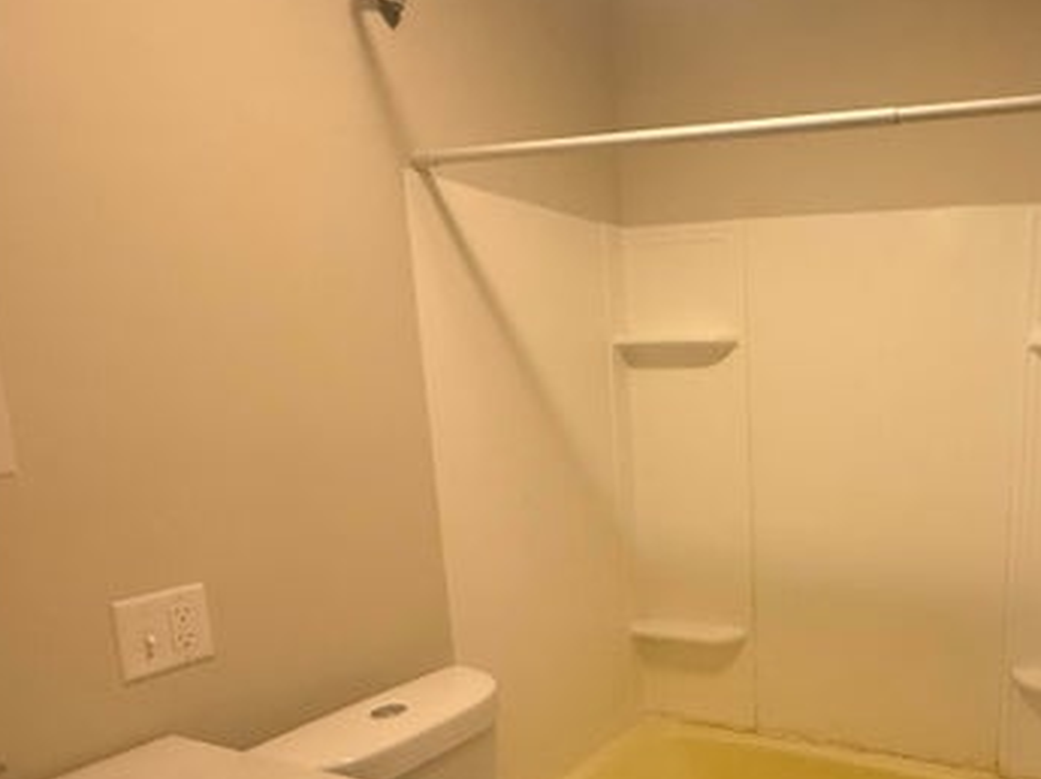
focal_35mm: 26
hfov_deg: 61.9
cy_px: 510
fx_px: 781
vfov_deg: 52.1
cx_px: 830
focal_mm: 2.22
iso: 400
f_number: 2.2
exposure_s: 1/60
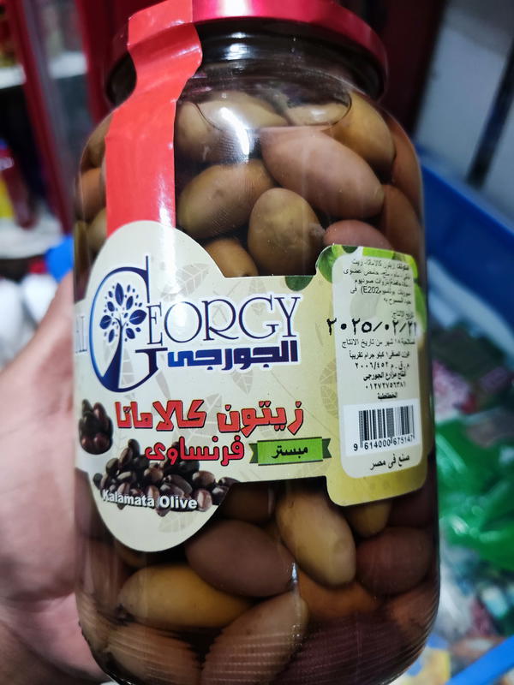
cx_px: 257
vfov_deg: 69.4
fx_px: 495
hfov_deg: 54.9
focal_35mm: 25
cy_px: 342
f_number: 1.79
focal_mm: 4.71
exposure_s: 1/50
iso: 600
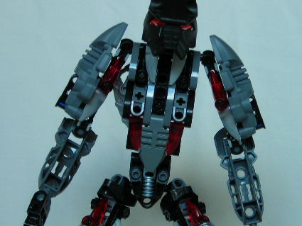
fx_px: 1012
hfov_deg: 17.0
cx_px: 182
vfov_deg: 12.8
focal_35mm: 116
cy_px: 136
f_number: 4.2
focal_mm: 12.7
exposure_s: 1/14.5
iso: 50
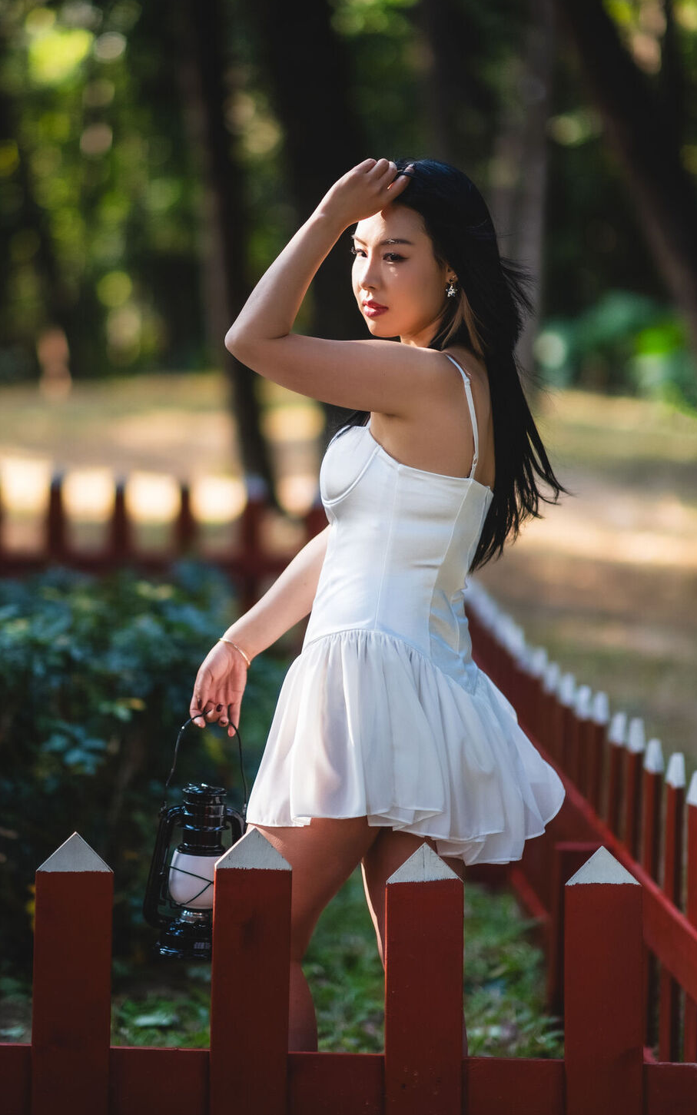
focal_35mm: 94
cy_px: 514
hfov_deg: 13.9
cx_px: 310
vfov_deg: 22.1
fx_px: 2857
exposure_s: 1/4000
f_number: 1.4
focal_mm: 85
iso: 800
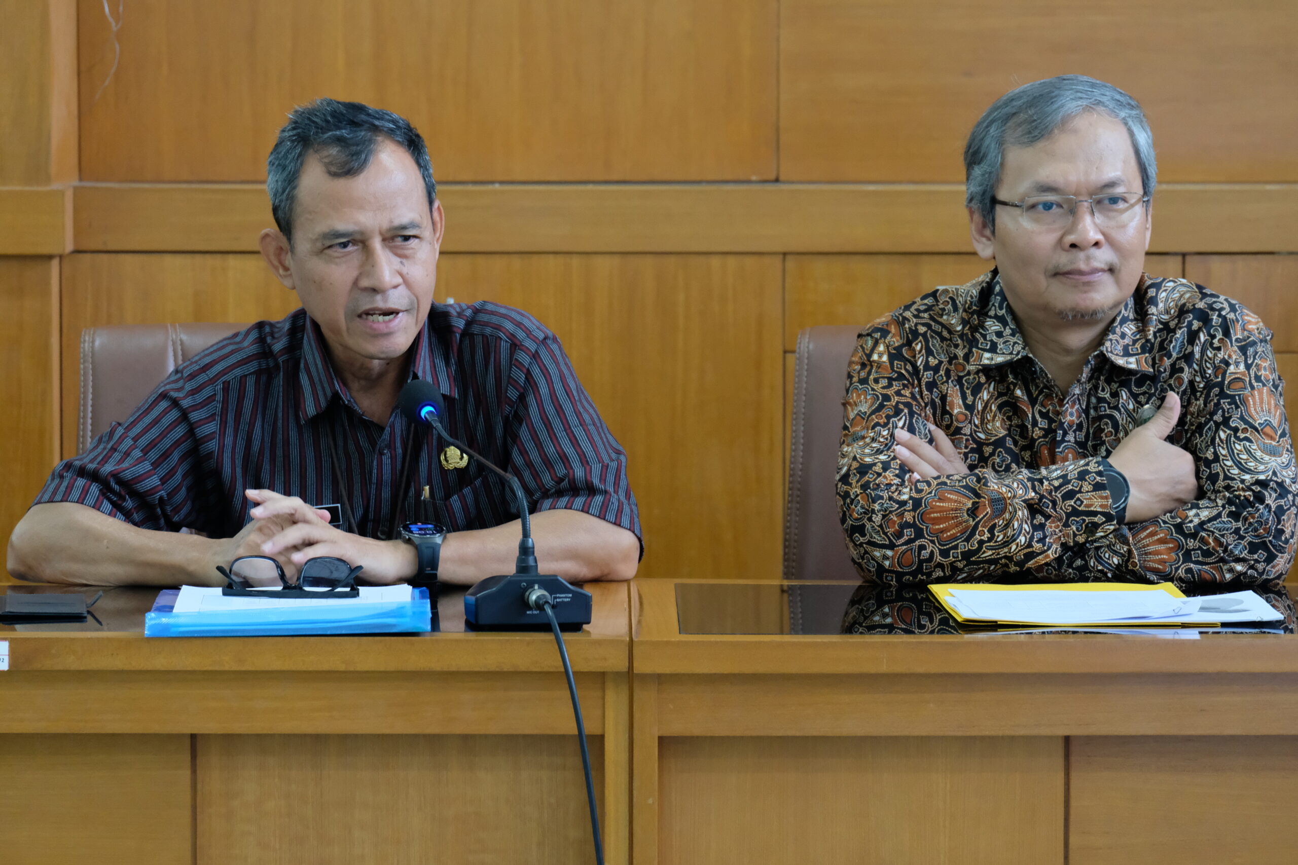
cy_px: 432
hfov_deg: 13.5
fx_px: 5480
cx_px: 649
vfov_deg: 9.0
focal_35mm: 152
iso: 3200
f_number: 5.4
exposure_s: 1/20
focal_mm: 101.2
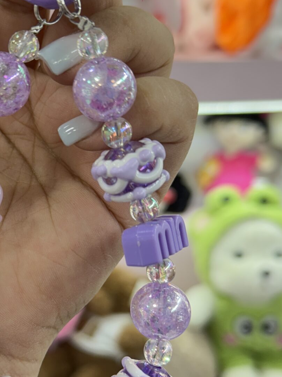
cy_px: 220
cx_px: 39
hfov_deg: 25.0
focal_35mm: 57
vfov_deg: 33.7
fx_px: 619
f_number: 1.78
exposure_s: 1/100
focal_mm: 6.76
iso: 100
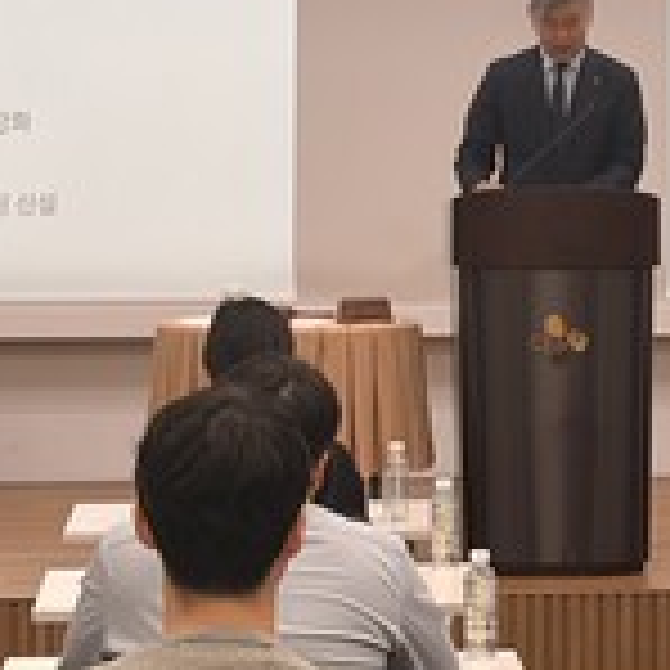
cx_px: 504
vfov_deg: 9.4
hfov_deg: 9.4
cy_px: 4
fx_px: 4051
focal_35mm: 185
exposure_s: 1/108
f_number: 1.6
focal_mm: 5.96
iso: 25
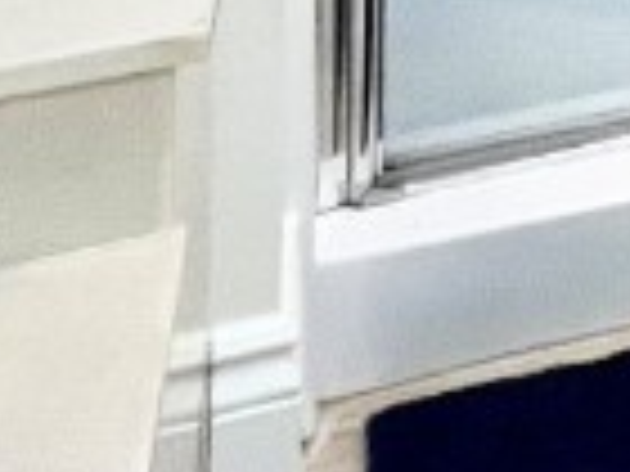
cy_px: -1205
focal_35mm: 95
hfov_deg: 17.8
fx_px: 1729
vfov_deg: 9.3
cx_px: 1026
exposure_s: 1/120
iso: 160
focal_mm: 1.57
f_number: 1.8
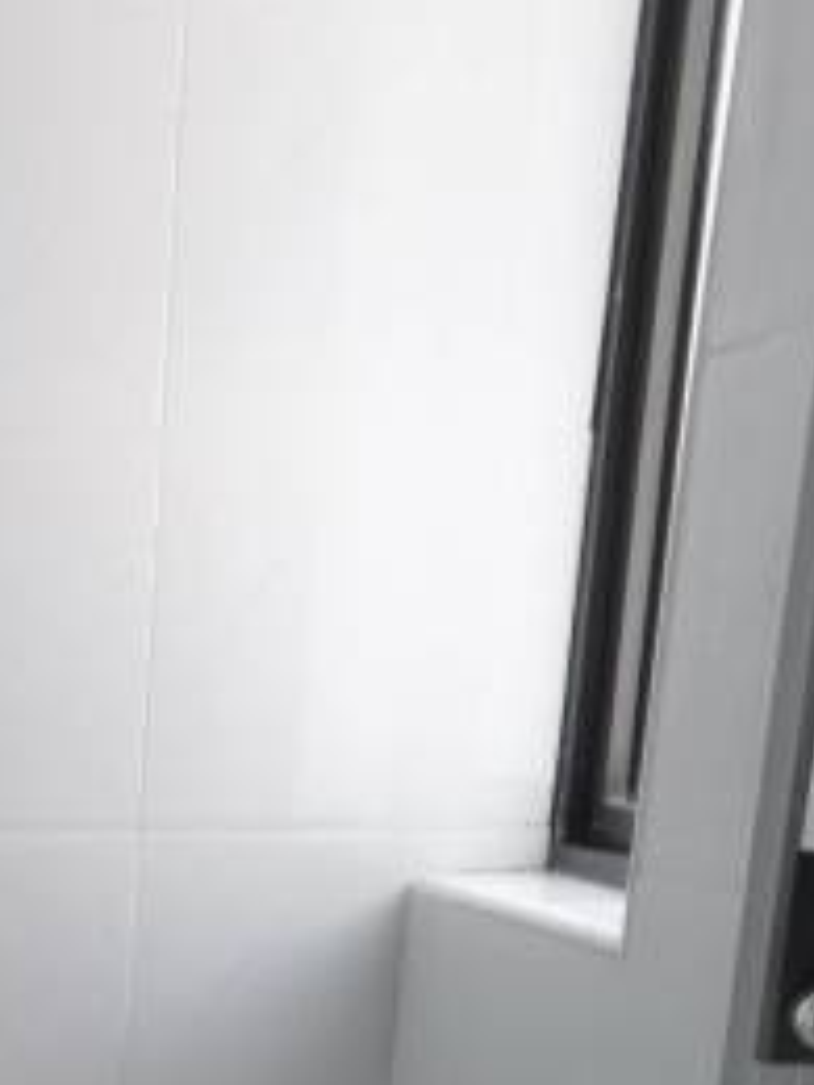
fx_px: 2320
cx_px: -509
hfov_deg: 17.3
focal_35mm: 74
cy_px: 1684
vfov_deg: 21.5
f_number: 1.8
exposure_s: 1/50
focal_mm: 4.4
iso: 200
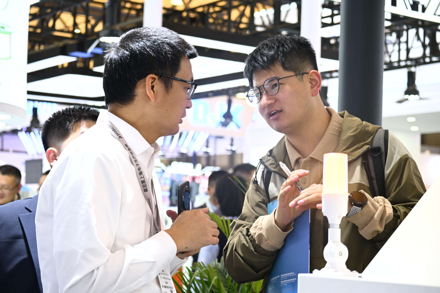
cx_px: 220
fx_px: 953
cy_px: 146
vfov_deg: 17.5
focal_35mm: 78
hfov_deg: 26.0
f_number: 4.5
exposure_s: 1/100
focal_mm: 52
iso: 450
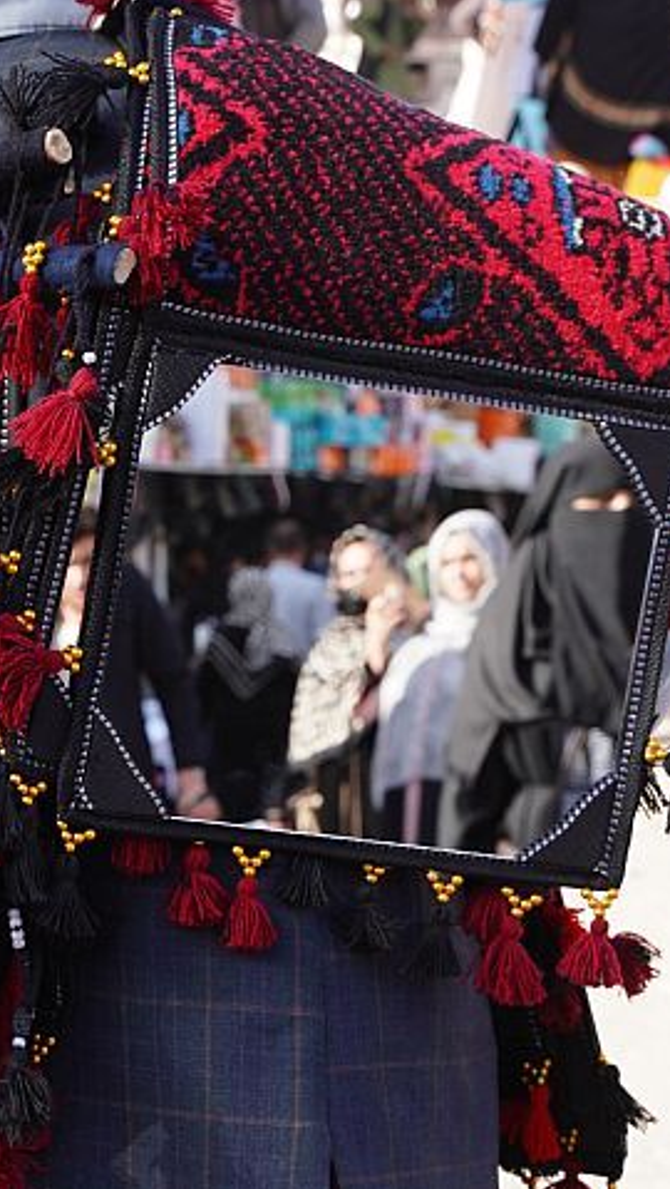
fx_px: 3090
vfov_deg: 21.8
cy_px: 686
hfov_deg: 12.2
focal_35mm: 98
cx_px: 5
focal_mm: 46
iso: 800
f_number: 8
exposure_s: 1/400
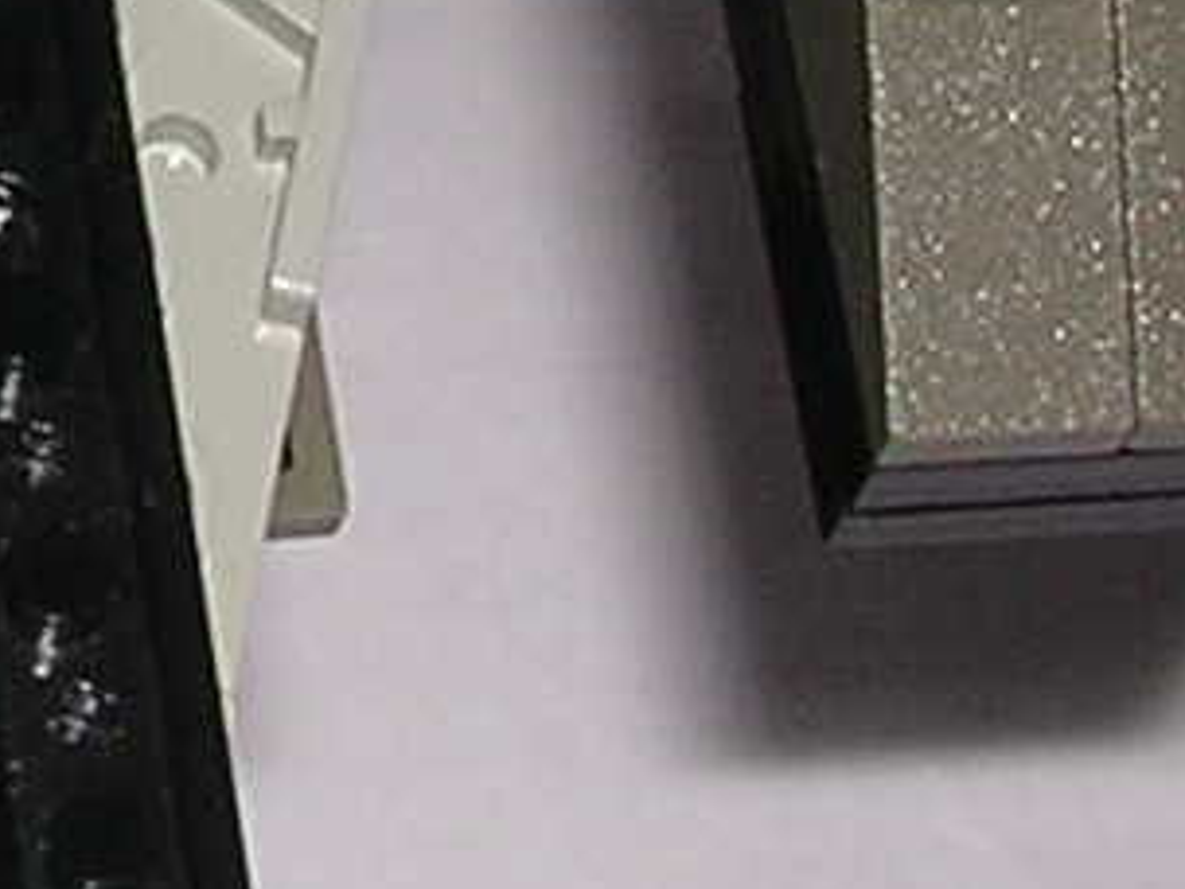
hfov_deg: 7.5
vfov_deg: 5.7
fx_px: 8764
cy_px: -710
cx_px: -799
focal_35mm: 256
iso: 100
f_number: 5.6
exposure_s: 1/60.1
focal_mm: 5.8
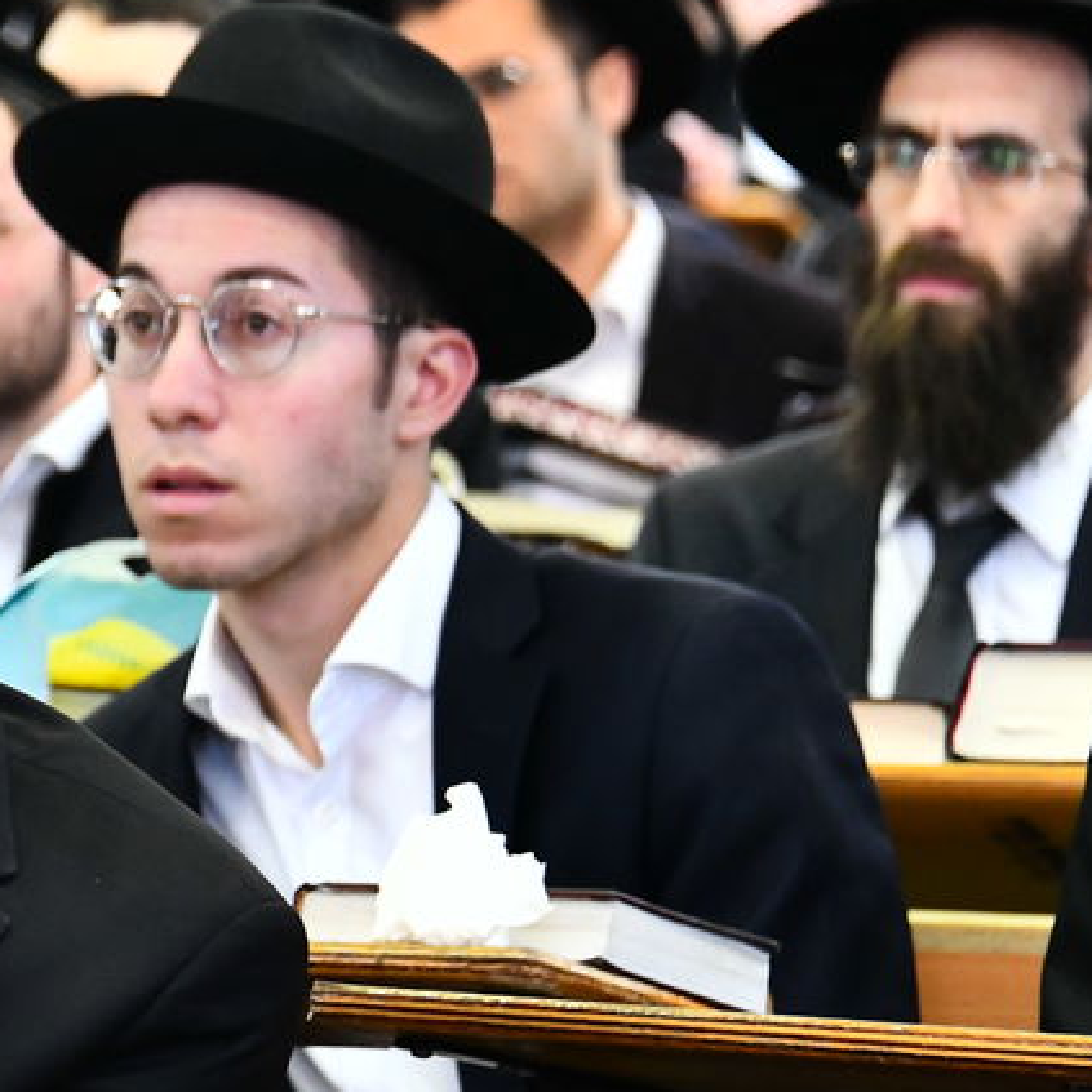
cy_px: 339
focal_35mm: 380
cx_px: -328
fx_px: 13562
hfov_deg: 4.6
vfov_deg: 4.6
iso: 2500
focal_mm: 135
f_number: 5.6
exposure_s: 1/200
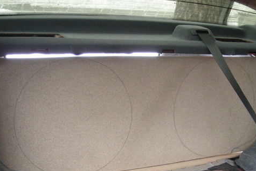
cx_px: 150
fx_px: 349
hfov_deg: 40.2
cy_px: 112
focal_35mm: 49
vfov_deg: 27.4
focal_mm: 5.7
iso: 317
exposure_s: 1/70.1
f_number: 2.8
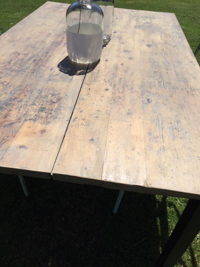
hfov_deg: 45.4
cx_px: 100
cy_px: 134
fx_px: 239
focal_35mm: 31
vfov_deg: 58.4
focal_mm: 3.3
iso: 25
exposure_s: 1/2551
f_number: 2.4
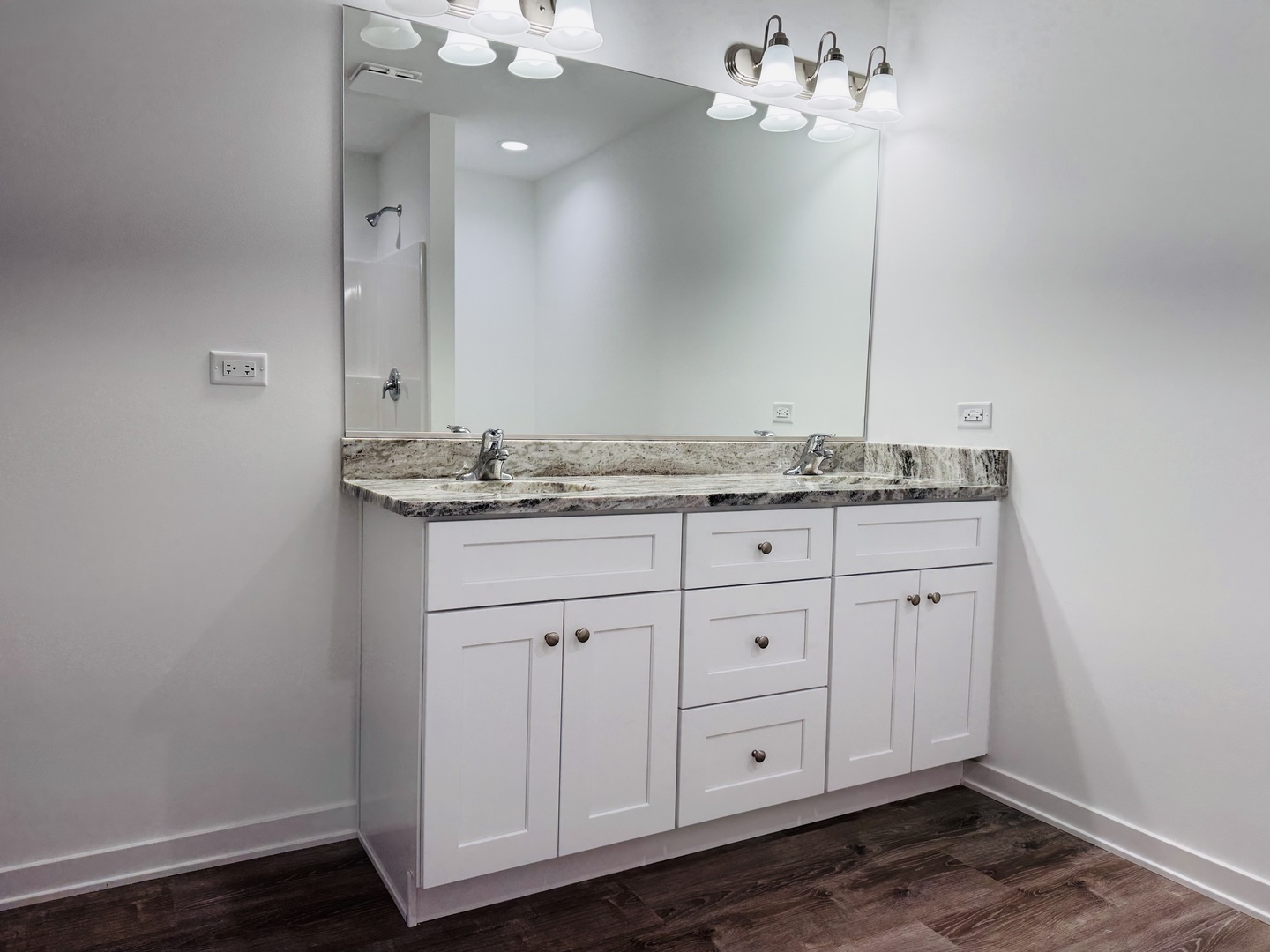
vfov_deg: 56.8
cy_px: 476
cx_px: 635
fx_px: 881
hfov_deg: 71.6
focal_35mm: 24
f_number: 1.78
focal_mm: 6.76
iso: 64
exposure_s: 1/170
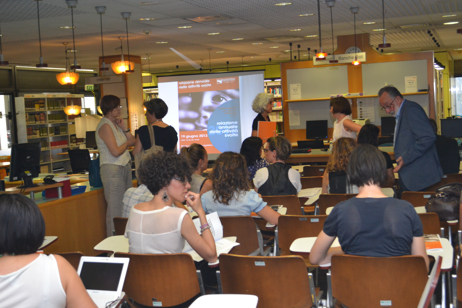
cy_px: 154
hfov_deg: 37.9
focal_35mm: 52
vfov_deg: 25.8
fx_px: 674
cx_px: 231
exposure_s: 1/60
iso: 1600
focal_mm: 35
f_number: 5
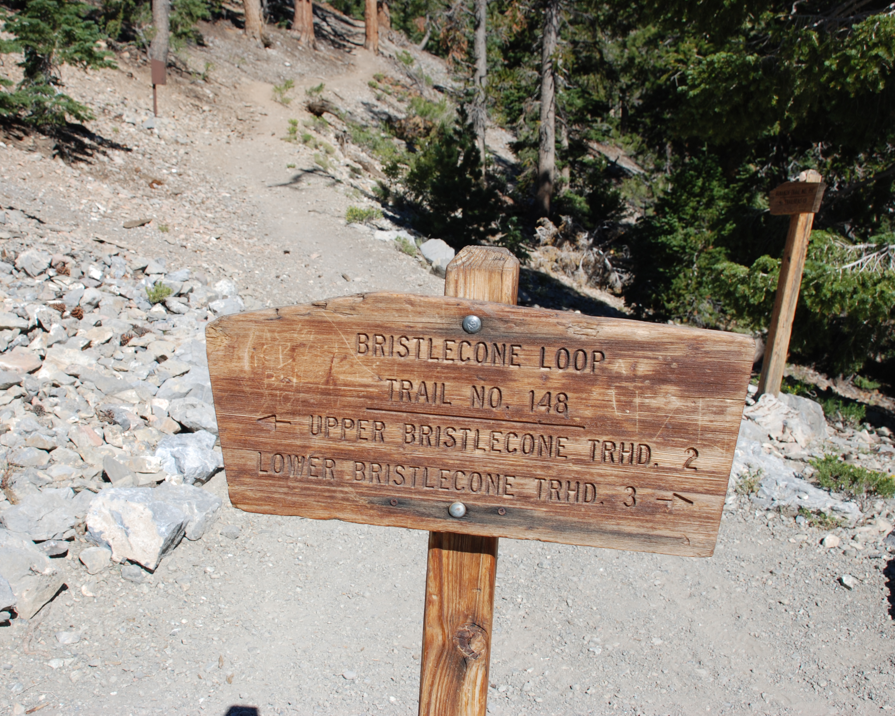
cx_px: 405
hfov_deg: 42.0
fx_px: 1165
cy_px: 357
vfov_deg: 34.2
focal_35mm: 44
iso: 100
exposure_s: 1/250
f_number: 8
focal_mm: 26
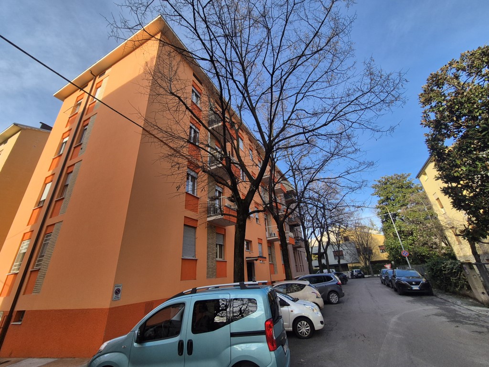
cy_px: 184
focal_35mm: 13
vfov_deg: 89.9
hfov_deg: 106.2
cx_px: 244
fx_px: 184
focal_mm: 2.2
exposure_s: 1/906
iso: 50
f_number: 2.2
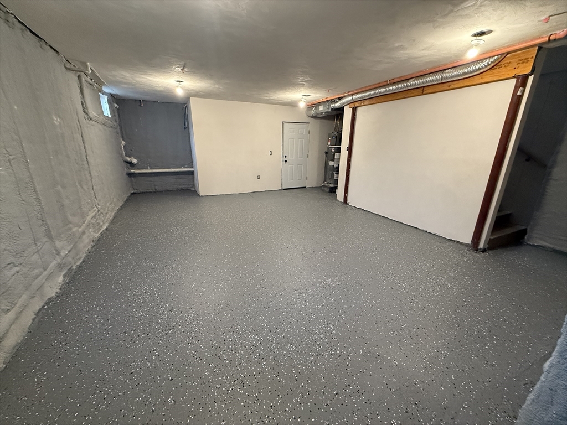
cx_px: 284
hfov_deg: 102.1
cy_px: 212
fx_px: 229
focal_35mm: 14
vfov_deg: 85.7
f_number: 2.2
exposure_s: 1/60
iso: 640
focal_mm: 2.22
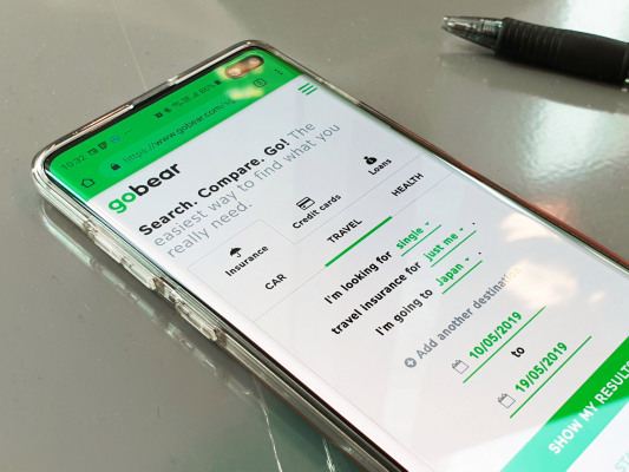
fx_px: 473
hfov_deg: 67.3
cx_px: 314
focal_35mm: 26
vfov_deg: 53.1
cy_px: 236
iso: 64
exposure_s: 1/50
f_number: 2.4
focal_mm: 4.3
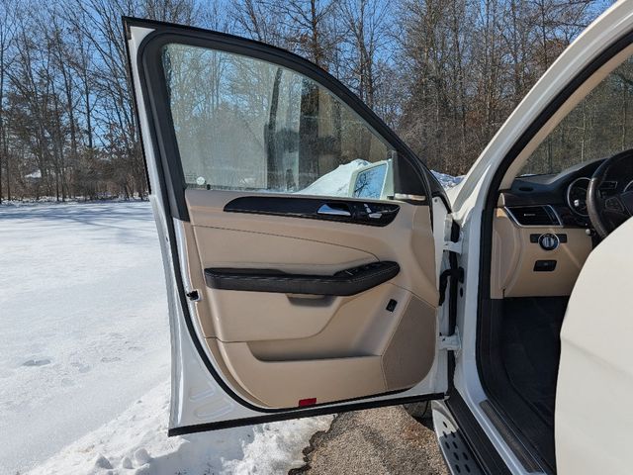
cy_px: 238
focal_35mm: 24
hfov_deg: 71.6
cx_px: 316
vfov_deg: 56.8
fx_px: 439
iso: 21
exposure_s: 1/1706
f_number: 1.68
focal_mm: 6.9
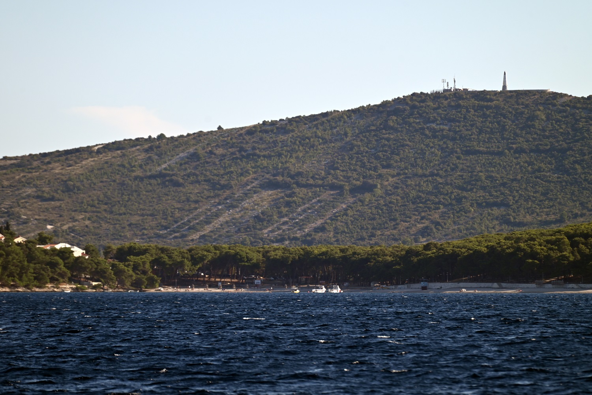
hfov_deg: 6.9
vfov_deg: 4.6
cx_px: 296
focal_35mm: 300
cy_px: 198
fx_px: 4934
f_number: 5.6
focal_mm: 300
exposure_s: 1/1000
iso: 180
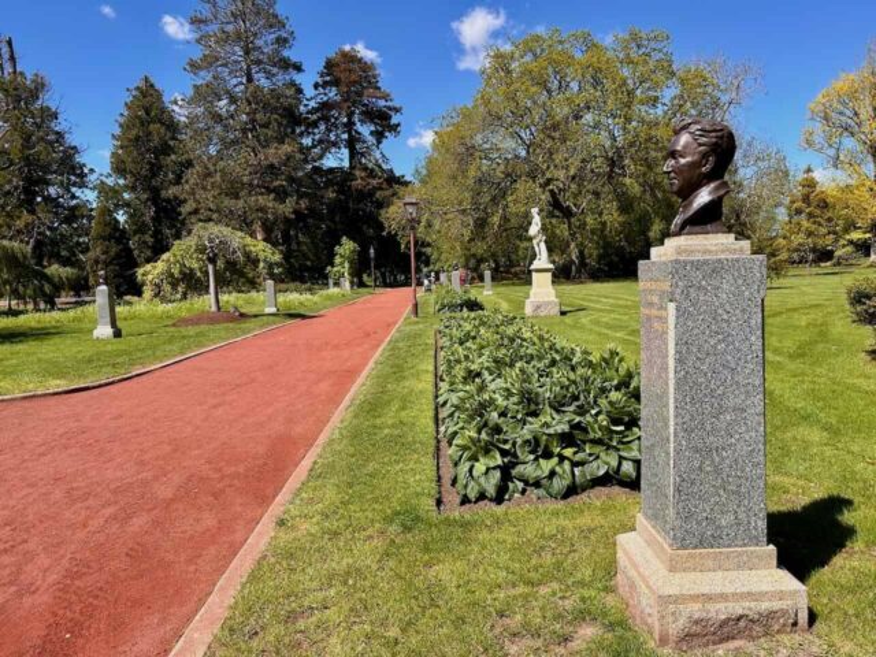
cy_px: 328
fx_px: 658
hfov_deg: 67.3
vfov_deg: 53.1
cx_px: 438
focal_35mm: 26
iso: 50
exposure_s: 1/2994
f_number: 1.5
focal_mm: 5.7
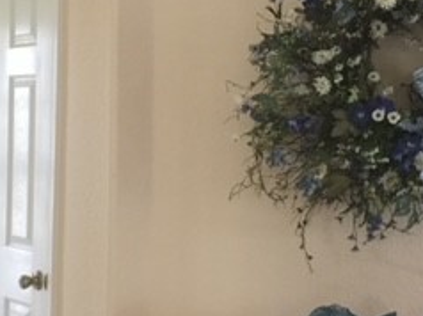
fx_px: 952
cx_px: 226
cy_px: 94
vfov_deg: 18.8
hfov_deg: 25.0
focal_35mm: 78
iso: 100
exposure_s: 1/10
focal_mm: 4.15
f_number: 2.2
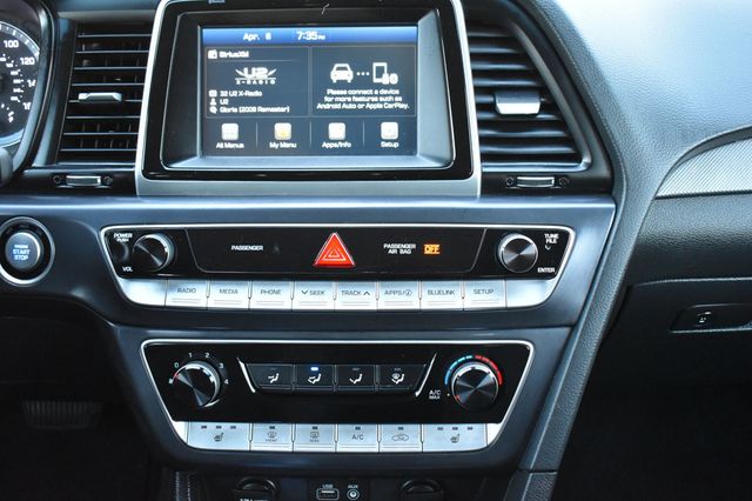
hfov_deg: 47.9
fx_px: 846
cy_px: 250
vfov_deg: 33.0
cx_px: 376
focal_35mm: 40
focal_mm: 27
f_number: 4
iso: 3200
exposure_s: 1/13
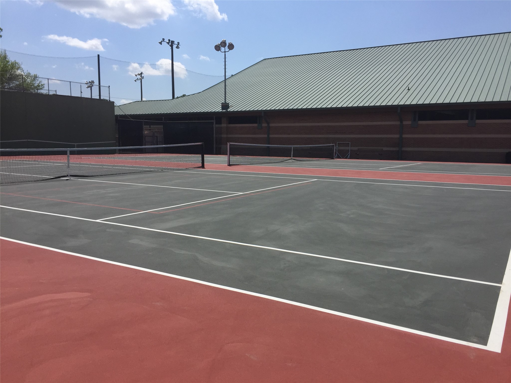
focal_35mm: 29
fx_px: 428
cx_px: 256
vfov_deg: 48.2
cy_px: 192
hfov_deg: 61.7
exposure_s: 1/3597
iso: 32
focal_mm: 4.15
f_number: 2.2
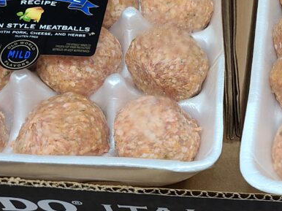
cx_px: 259
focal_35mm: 69
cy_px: 24
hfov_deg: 27.1
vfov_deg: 20.9
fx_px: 562
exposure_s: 1/60
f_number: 1.8
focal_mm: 5.4
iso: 64
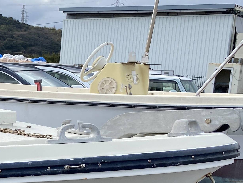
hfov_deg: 19.5
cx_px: -141
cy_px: 153
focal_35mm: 85
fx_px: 597
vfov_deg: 17.2
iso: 32
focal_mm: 4.25
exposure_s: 1/1838
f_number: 1.8
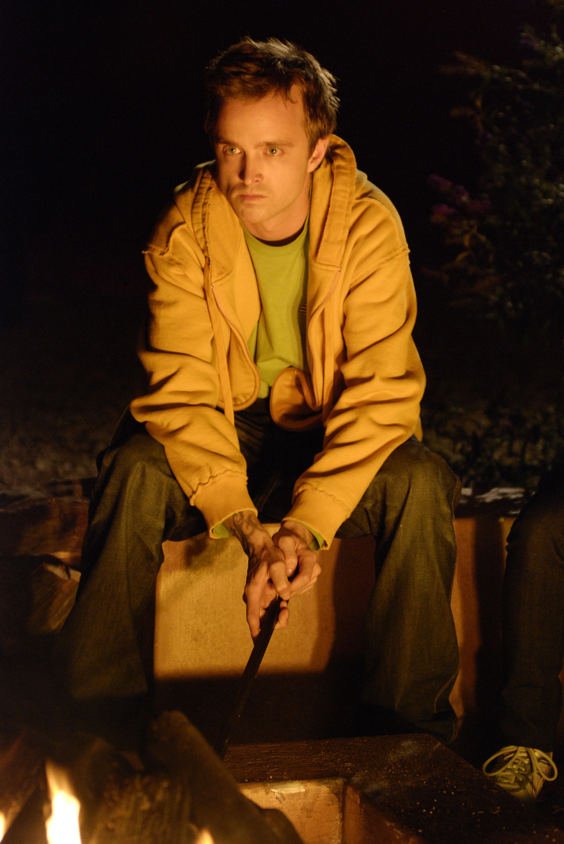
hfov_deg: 11.4
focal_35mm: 120
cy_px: 422
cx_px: 282
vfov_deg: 17.0
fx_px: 2813
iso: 1000
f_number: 2.8
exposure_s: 1/50
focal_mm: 80
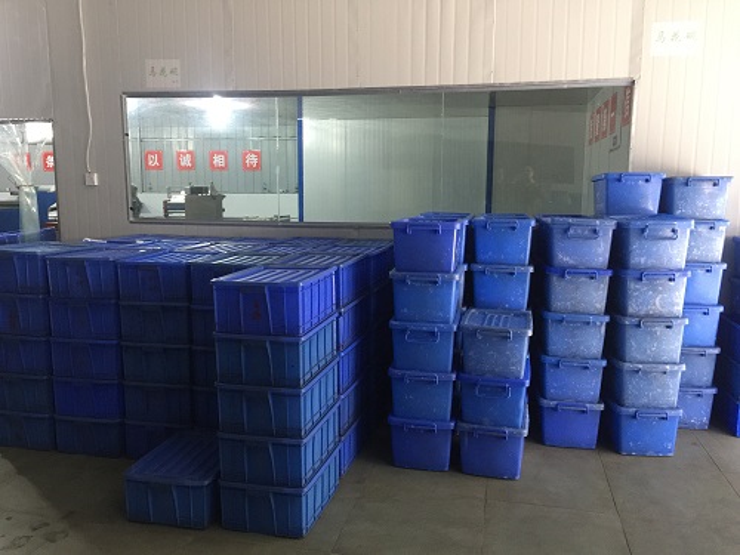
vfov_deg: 48.2
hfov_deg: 61.7
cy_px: 278
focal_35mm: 29
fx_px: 620
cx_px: 370
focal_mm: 4.15
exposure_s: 1/10
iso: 125
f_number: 2.2
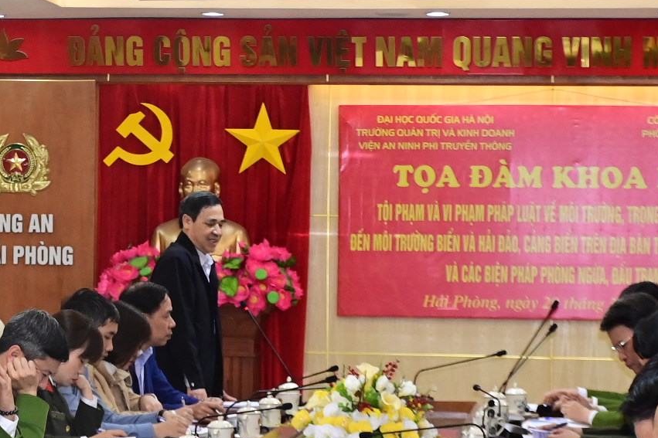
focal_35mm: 155
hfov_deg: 13.1
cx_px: 67
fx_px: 2832
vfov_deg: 8.8
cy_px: 300
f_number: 4.5
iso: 2500
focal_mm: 45
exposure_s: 1/200
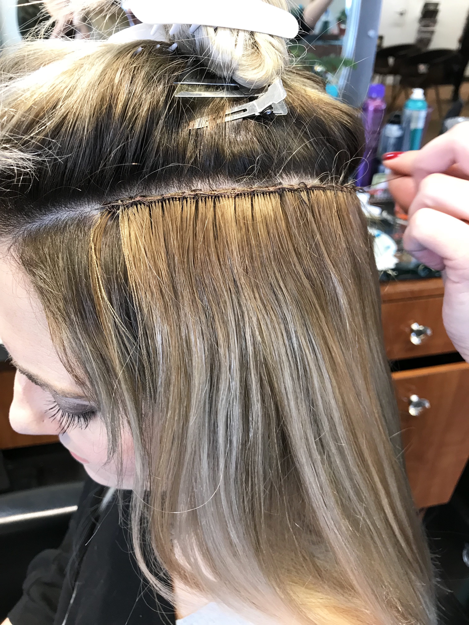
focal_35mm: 28
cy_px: 312
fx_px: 506
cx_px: 234
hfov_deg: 49.7
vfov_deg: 63.4
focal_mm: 3.99
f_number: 1.8
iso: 40
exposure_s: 1/24
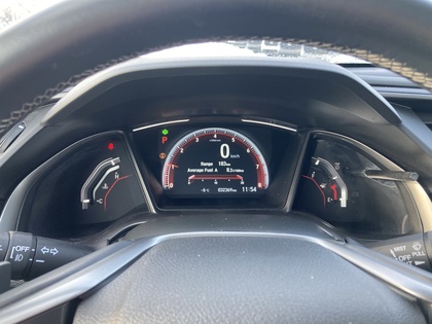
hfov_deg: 63.4
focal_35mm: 28
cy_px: 162
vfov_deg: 49.7
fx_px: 349
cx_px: 216
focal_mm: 3.99
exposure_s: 1/63
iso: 80
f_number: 1.8
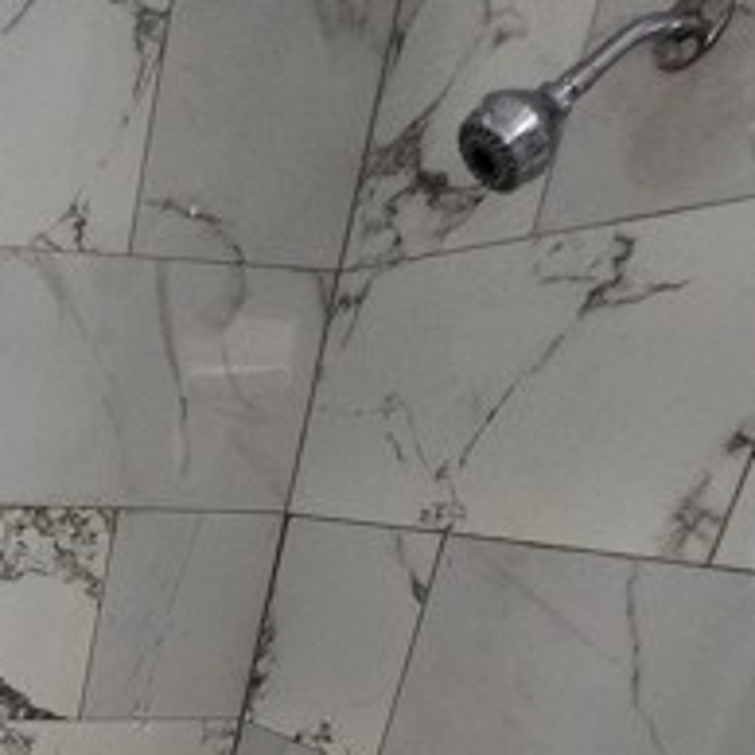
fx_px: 938
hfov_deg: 31.3
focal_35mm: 38
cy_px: 926
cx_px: -276
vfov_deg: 34.3
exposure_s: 1/60
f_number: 2.2
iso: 200
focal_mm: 1.7
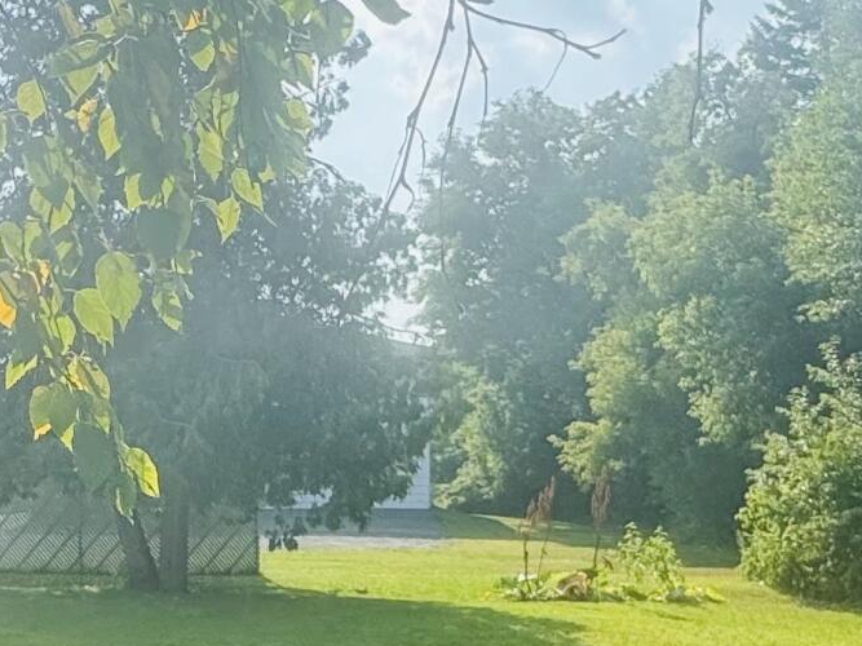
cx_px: 216
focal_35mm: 63
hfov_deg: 30.2
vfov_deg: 22.9
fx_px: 1569
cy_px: 544
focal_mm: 2.22
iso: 40
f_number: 2.2
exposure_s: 1/1637
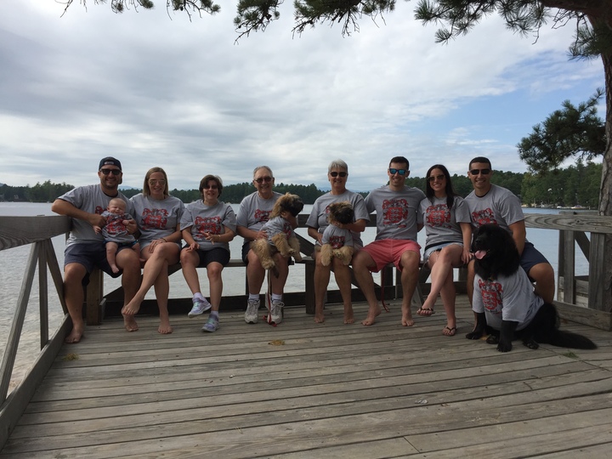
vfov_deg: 48.2
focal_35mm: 29
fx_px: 513
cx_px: 306
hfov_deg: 61.7
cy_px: 230
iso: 32
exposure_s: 1/1647
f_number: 2.2
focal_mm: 4.15
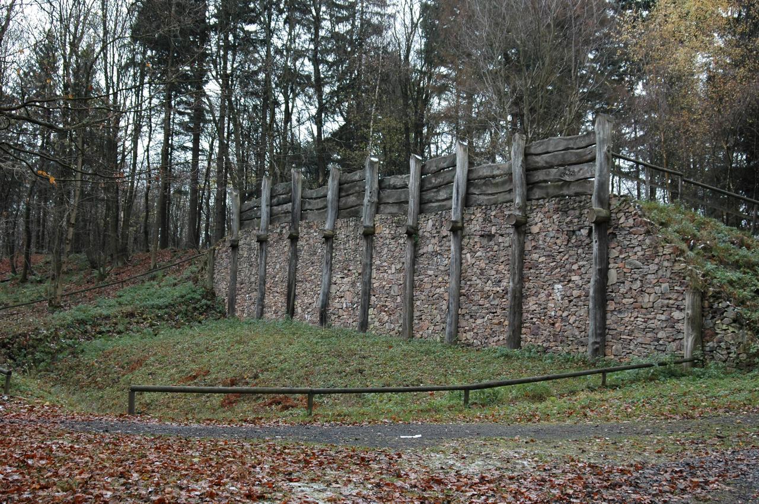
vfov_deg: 31.8
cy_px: 252
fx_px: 885
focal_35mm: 42
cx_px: 380
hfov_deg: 46.4
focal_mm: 28
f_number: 5
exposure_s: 1/100
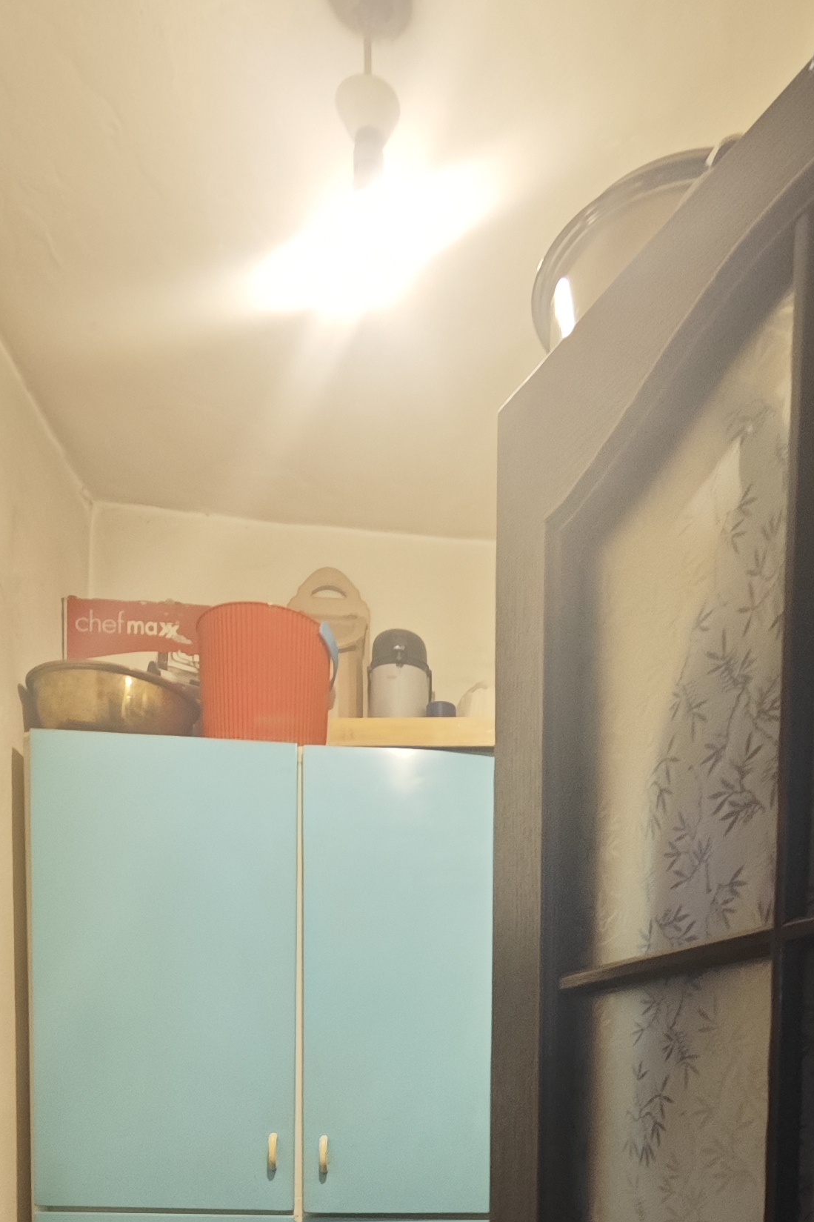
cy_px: 1244
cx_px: 532
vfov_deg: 48.6
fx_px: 1052
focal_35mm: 31
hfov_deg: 41.8
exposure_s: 1/25
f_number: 1.8
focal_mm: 2.03
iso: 640
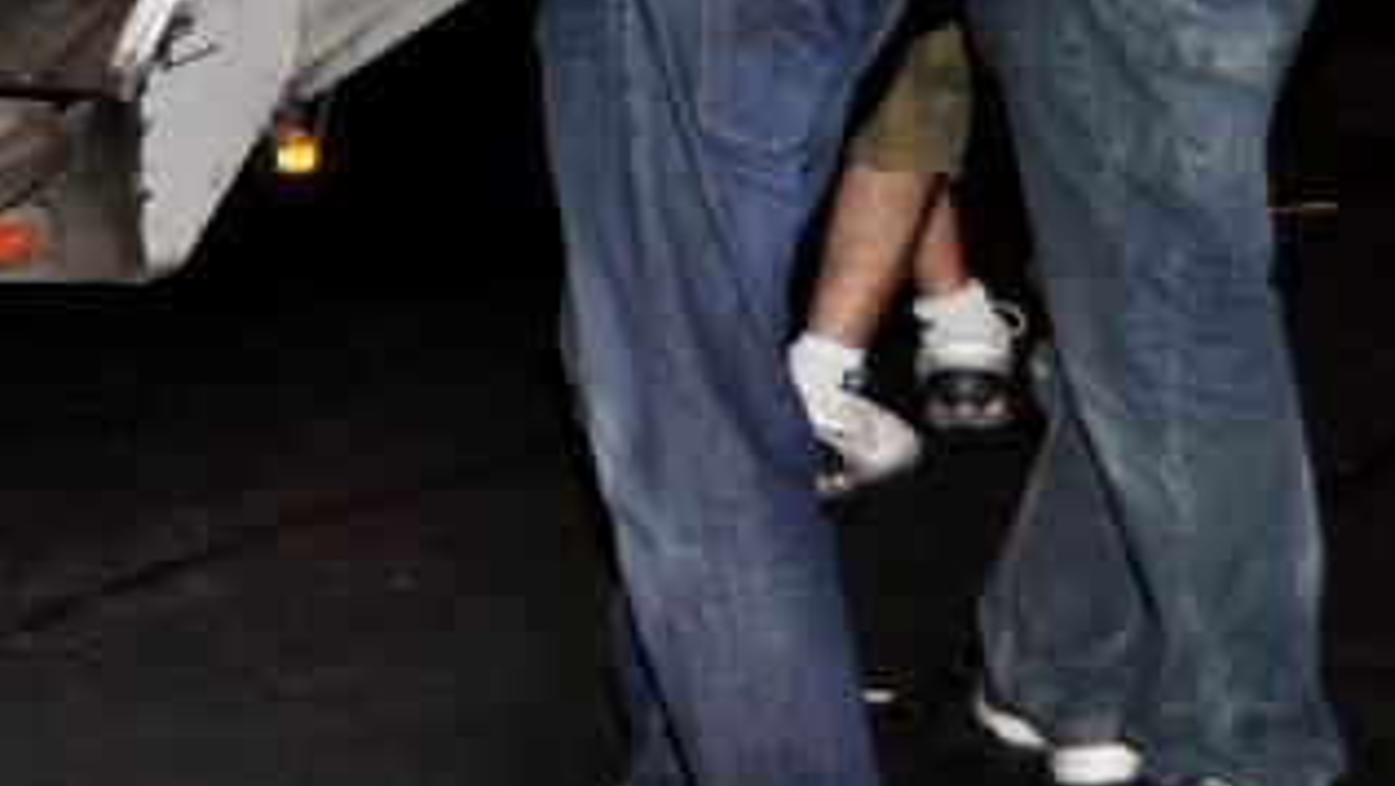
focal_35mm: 158
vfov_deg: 7.6
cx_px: -428
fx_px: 5835
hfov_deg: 13.2
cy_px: -411
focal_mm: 31
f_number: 5
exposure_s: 1/60
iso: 500
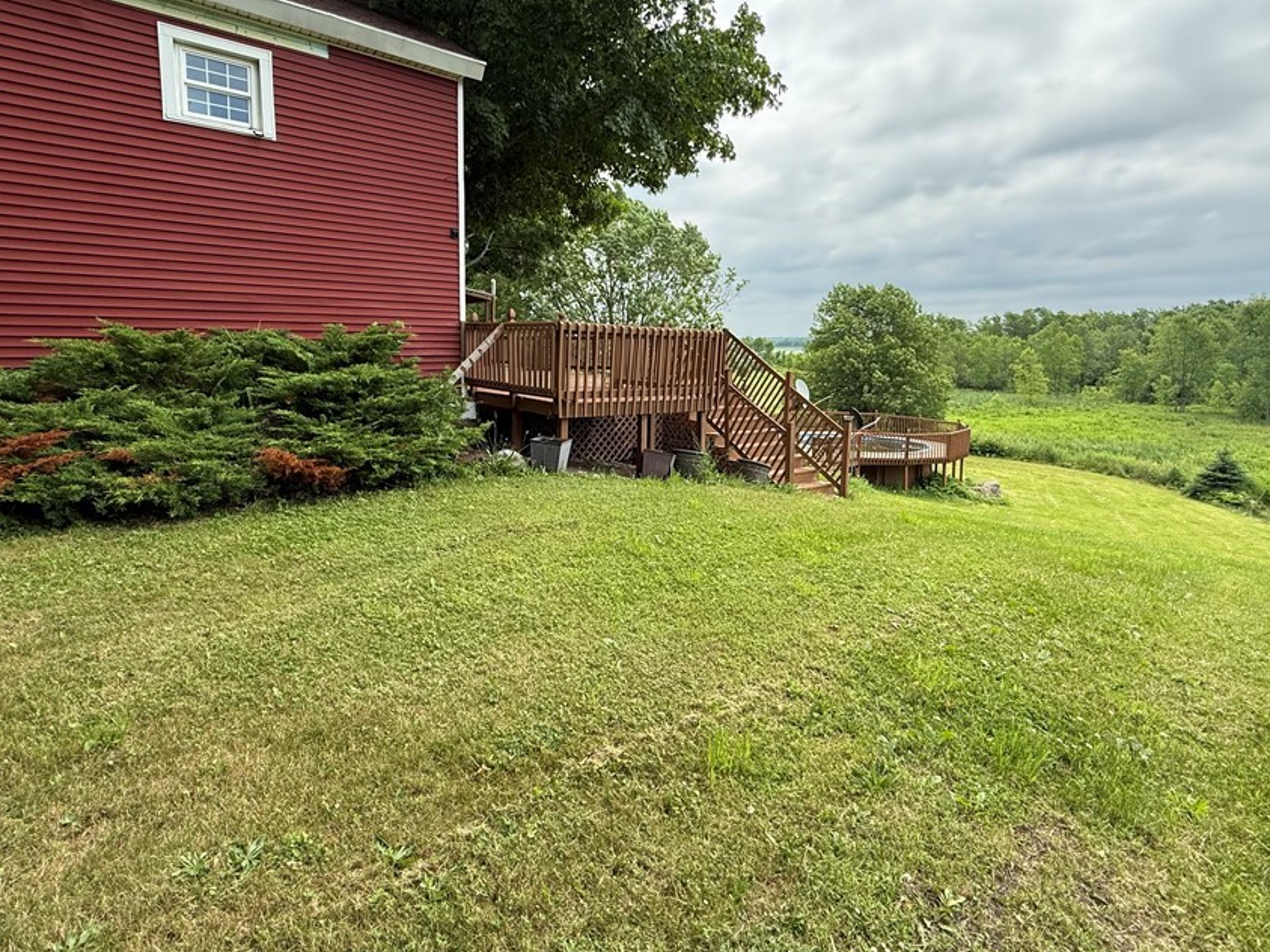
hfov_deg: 91.0
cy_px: 396
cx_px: 606
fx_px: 624
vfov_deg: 74.1
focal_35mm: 17
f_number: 2.2
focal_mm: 2.22
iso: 64
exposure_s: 1/876
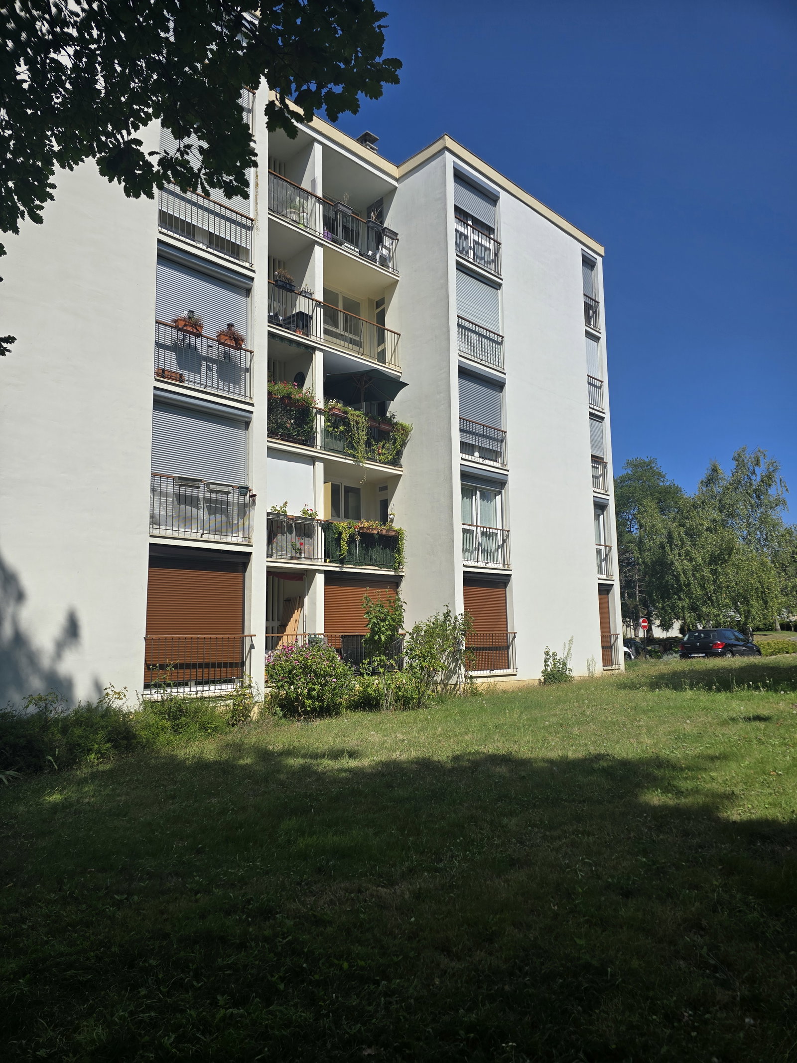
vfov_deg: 73.9
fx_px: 706
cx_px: 398
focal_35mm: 23
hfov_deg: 58.9
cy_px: 532
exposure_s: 1/1038
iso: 12
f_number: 1.7
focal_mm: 6.3
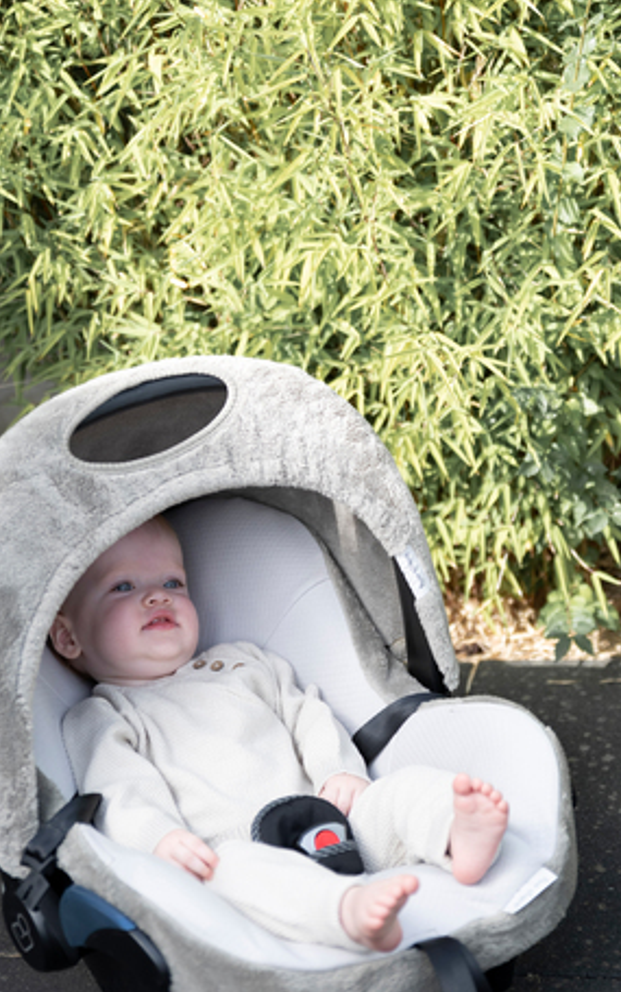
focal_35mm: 80
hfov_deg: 16.3
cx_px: 230
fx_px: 2163
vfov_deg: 25.8
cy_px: 410
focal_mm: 55
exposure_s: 1/2000
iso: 400
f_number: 2.8
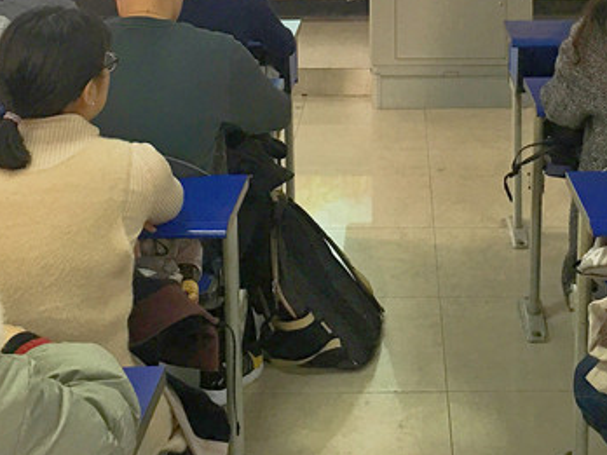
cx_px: 349
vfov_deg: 21.5
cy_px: -32
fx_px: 1140
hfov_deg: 29.8
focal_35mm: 65
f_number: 2.2
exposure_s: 1/33
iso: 50
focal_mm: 4.15
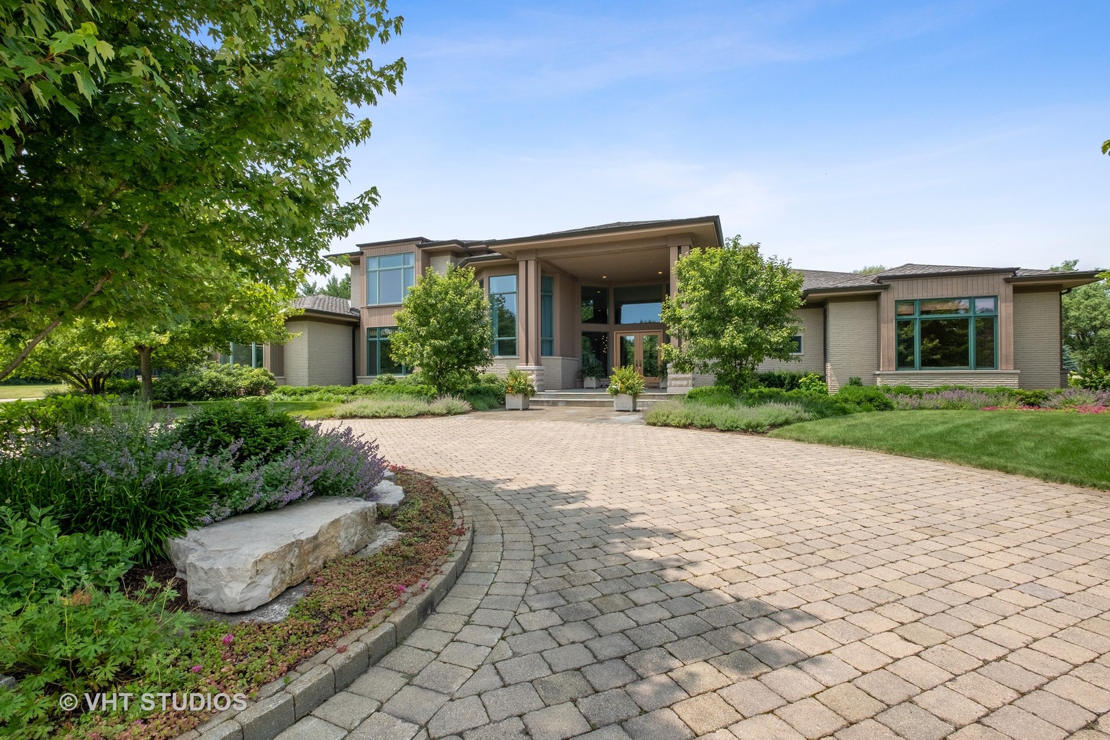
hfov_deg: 100.4
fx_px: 462
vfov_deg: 77.3
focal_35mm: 15
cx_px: 555
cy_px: 370
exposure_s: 1/350
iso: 200
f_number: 8
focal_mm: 10
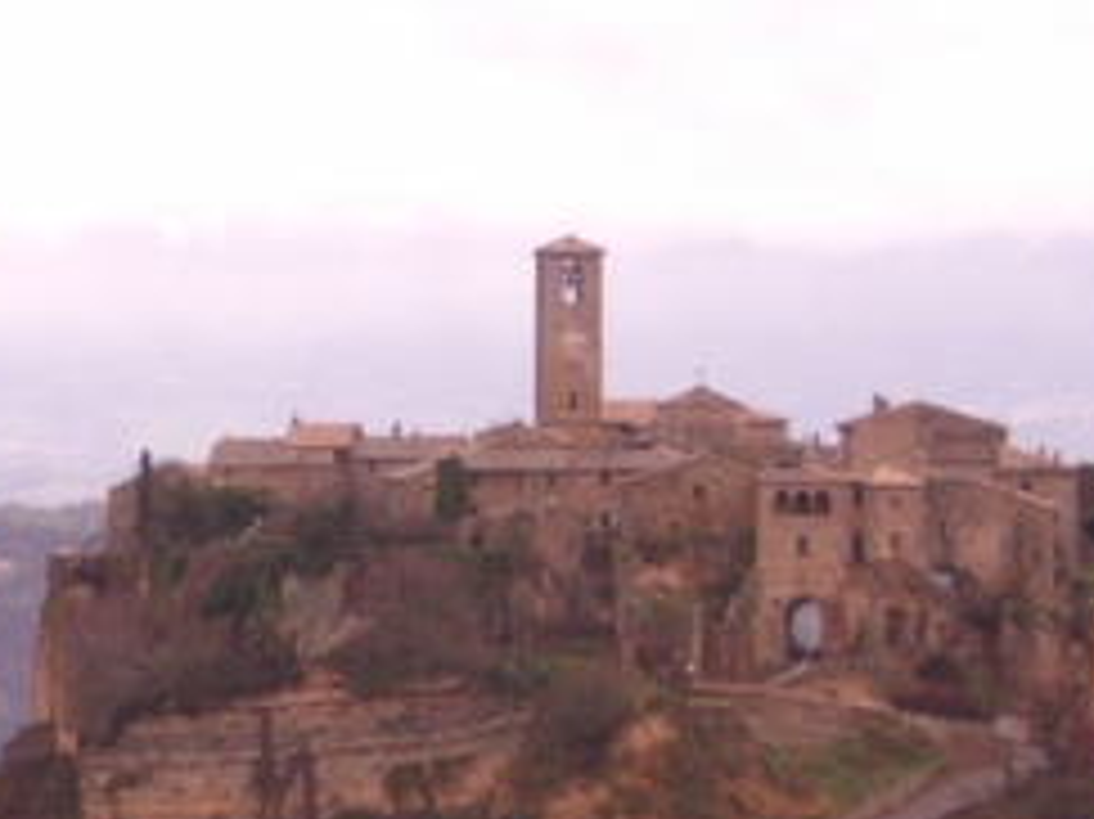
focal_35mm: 235
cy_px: 794
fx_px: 7423
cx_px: 486
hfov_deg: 8.4
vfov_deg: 6.3
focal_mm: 18.6
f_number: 5.2
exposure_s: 1/100
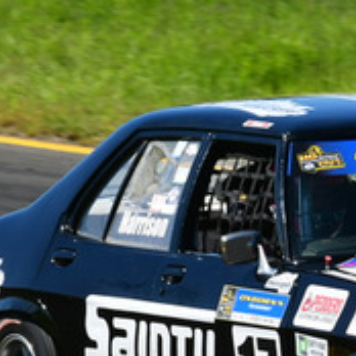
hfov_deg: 0.8
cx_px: 366
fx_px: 24551
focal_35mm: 2110
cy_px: 168
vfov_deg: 0.8
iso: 500
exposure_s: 1/640
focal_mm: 360
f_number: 13
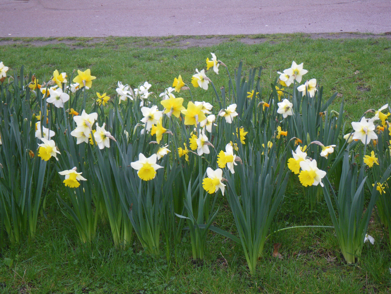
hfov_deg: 25.3
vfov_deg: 19.1
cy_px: 147
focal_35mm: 77
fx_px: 870
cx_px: 196
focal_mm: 13.7
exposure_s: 1/100
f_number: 4.8
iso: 125
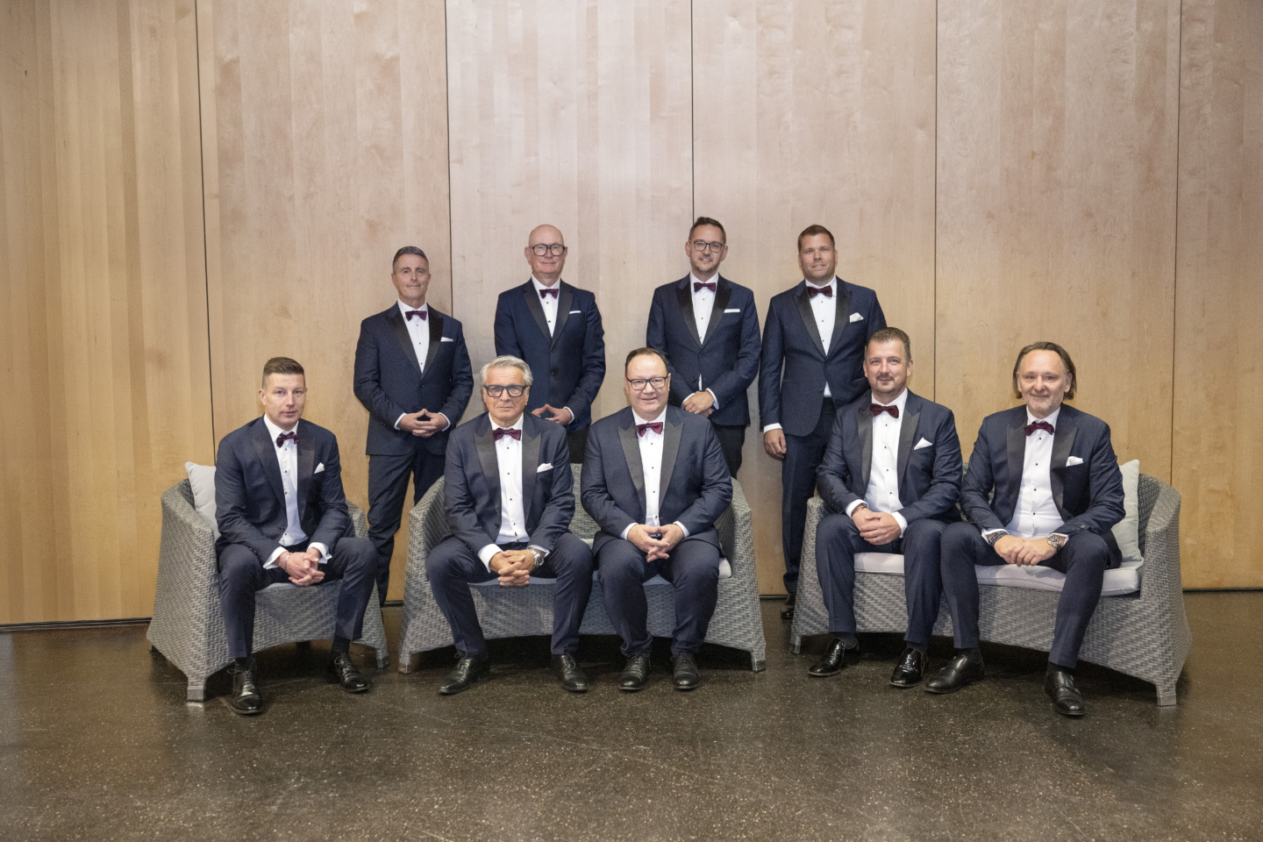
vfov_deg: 41.1
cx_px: 632
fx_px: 1123
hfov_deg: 58.7
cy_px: 421
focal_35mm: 32
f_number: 3.2
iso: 3200
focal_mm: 32
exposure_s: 1/200
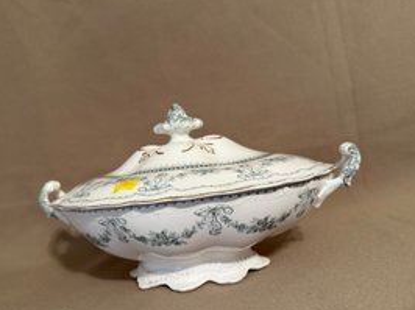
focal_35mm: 31
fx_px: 371
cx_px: 191
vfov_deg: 45.3
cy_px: 169
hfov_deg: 58.3
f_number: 1.78
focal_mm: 6.86
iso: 320
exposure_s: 1/60
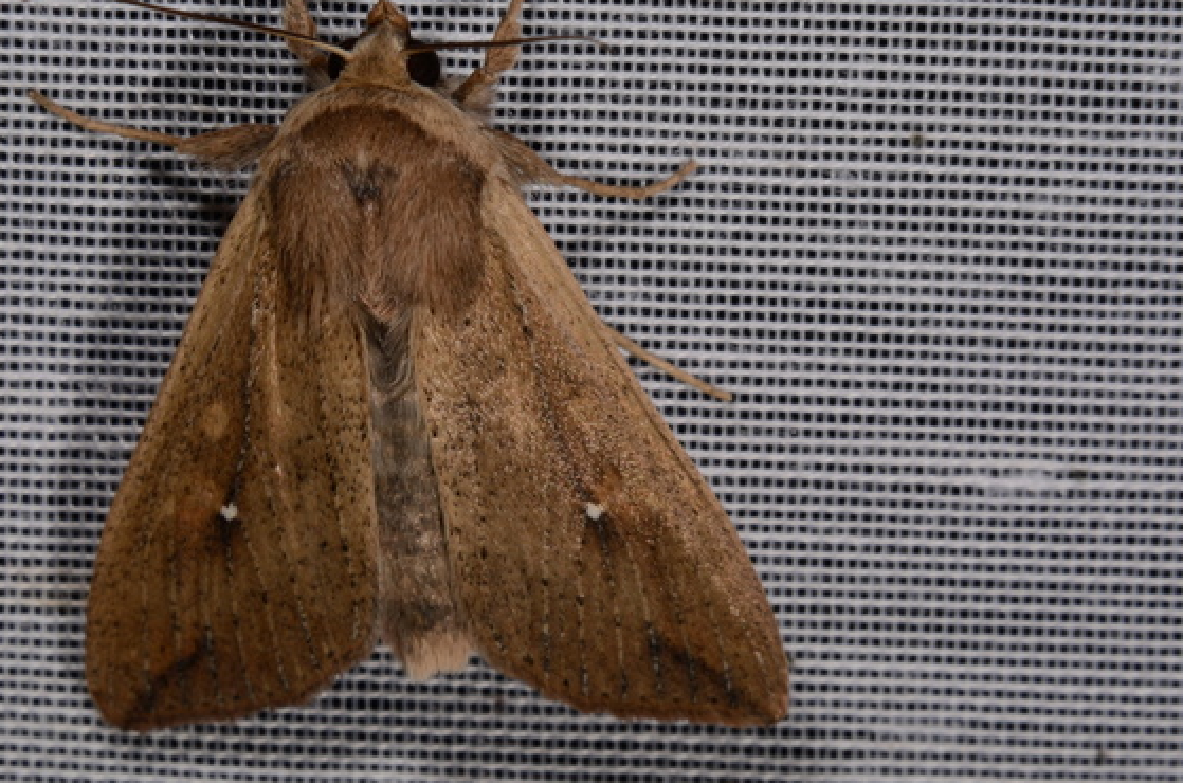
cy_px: 421
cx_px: 377
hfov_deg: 11.4
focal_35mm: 181
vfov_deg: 7.6
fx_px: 5925
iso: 100
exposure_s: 1/60
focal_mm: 85
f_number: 25
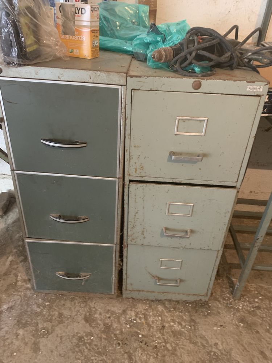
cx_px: 136
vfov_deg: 67.3
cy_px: 182
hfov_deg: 53.1
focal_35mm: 26
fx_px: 272
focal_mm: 4.25
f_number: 1.8
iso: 400
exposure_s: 1/33
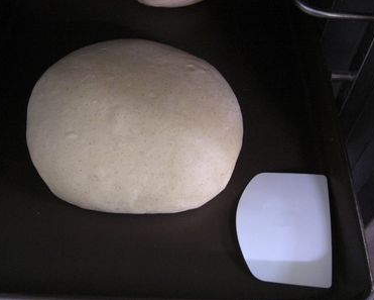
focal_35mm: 40
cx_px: 178
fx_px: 443
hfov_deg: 45.8
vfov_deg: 37.4
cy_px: 151
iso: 800
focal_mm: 7.9
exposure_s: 1/10
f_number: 2.8
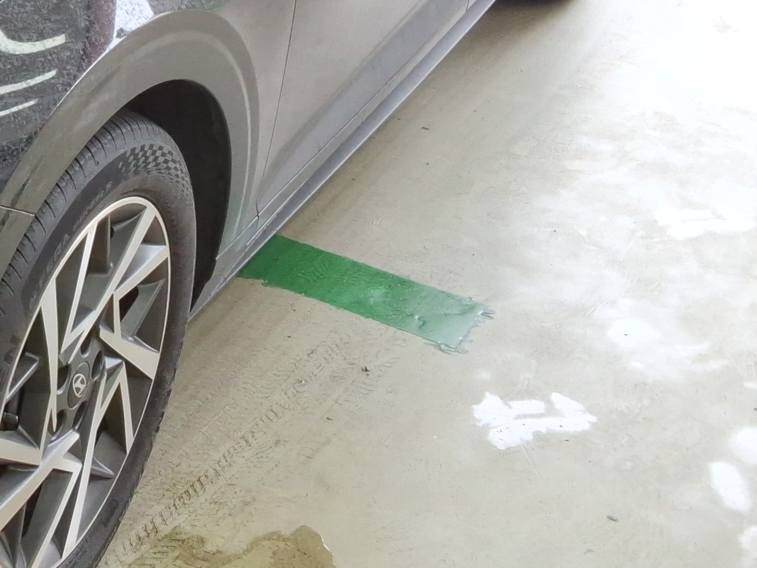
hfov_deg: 24.7
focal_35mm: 72
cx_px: -123
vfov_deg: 19.8
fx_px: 1575
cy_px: -12
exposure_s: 1/120
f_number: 1.9
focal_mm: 2.91
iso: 39
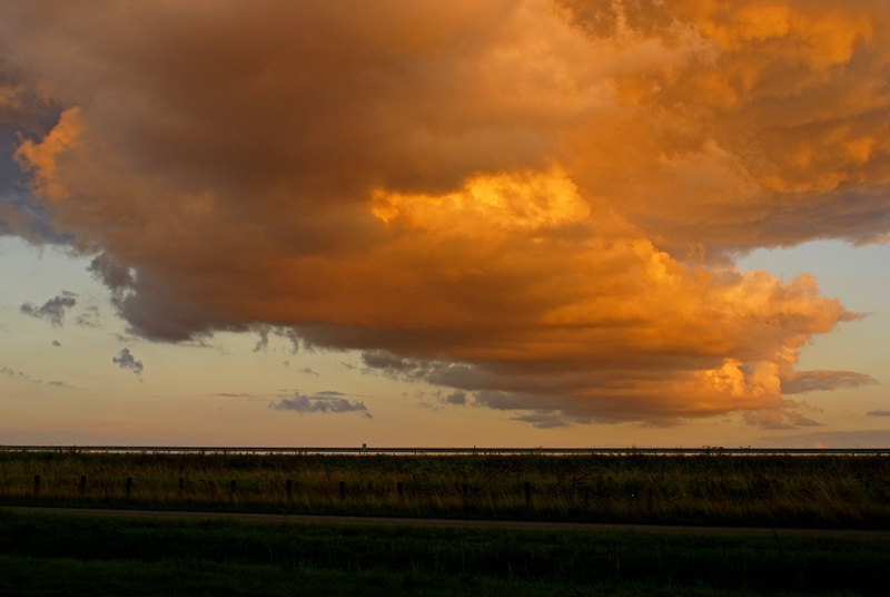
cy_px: 298
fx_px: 1040
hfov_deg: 46.3
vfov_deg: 32.0
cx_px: 445
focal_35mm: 42
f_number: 6.3
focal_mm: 28
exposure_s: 1/60
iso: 100
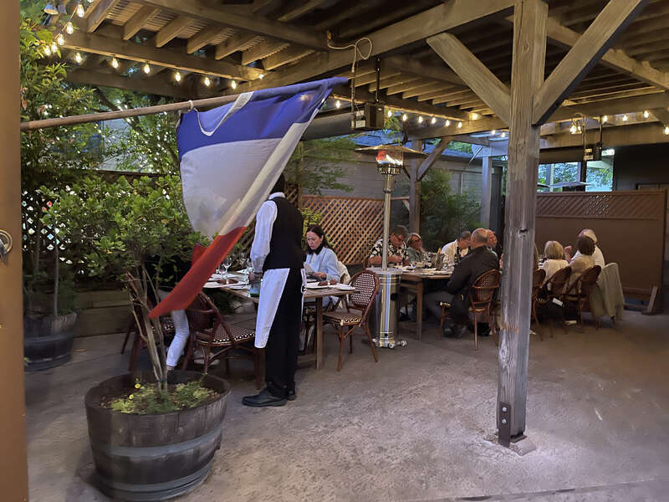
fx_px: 502
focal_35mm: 26
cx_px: 334
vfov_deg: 53.1
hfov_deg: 67.3
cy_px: 251
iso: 1000
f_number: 1.6
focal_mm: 5.1
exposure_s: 1/24
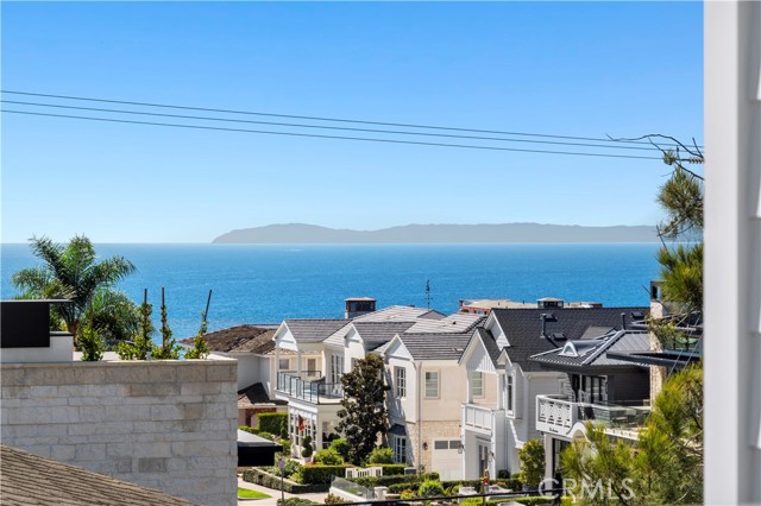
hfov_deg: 19.3
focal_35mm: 106
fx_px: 2239
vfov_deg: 12.9
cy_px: 253
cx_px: 380
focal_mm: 70
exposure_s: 1/100
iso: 80
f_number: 11
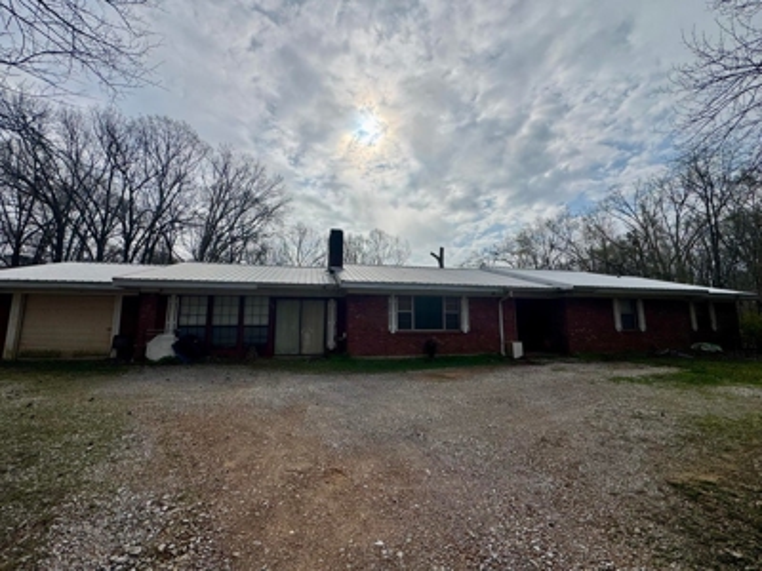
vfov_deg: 85.7
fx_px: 308
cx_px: 381
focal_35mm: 14
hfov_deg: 102.1
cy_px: 286
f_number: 2.2
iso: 40
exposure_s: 1/7299
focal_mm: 2.22
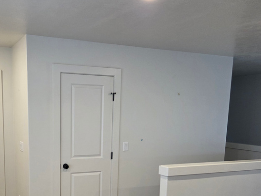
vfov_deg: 32.4
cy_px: 164
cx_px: 85
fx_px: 324
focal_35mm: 43
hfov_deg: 43.2
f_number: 1.8
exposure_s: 1/120
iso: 160
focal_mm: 5.4
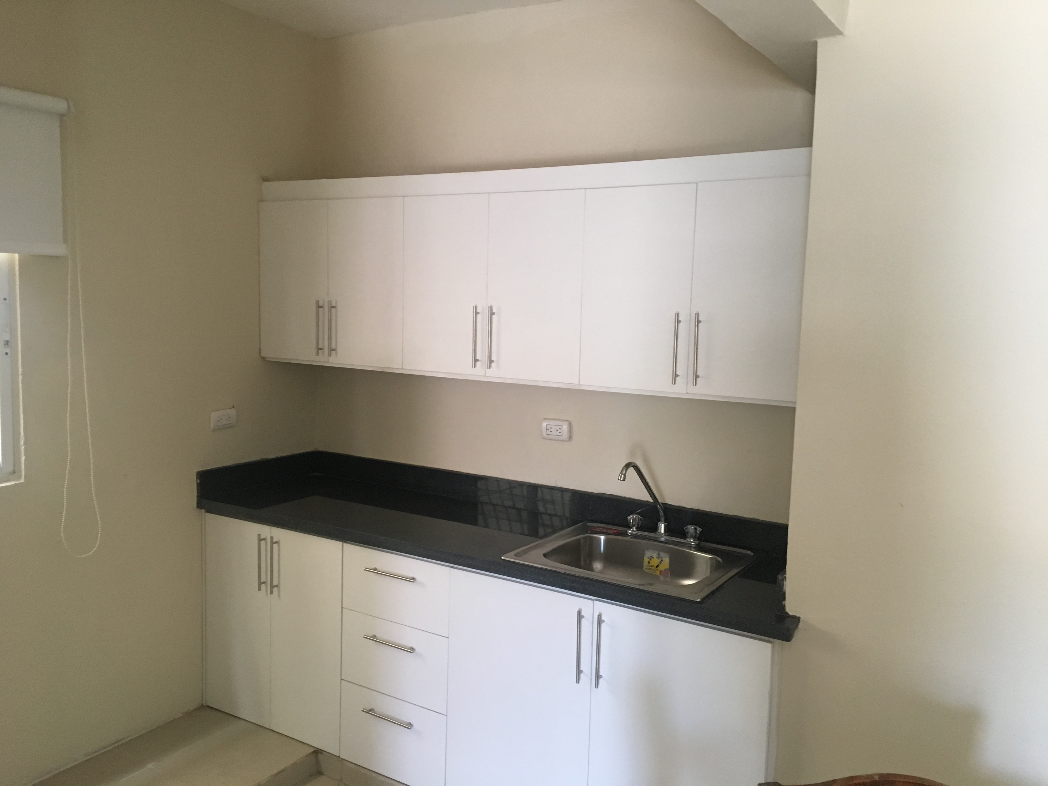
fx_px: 878
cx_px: 524
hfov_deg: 61.7
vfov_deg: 48.2
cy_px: 393
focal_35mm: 29
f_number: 2.2
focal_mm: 4.15
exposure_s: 1/30
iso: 125
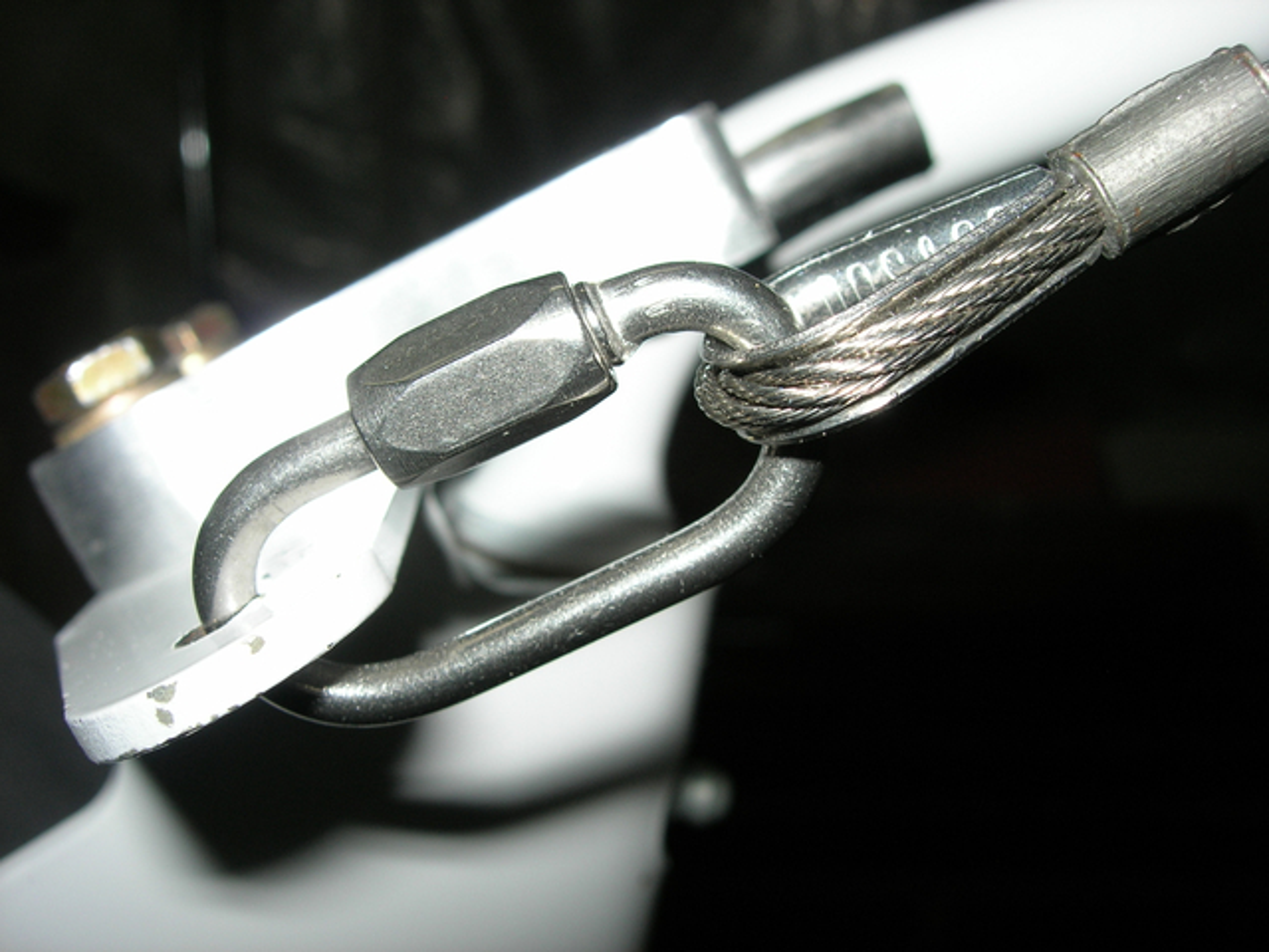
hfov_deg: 49.0
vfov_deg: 37.7
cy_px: 476
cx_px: 634
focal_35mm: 38
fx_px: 1393
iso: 64
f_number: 4.8
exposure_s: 1/60.1
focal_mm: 7.8
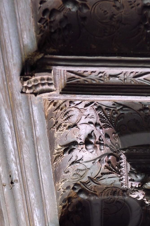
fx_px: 1050
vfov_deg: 12.1
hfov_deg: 8.1
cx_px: 151
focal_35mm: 168
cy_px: 238
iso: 800
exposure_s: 1/13
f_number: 6.3
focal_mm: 70
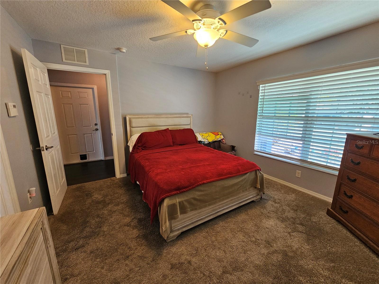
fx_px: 142
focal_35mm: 13
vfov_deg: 89.9
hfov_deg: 106.2
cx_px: 190
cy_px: 142
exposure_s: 1/60
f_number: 2.2
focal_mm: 2.2
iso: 200
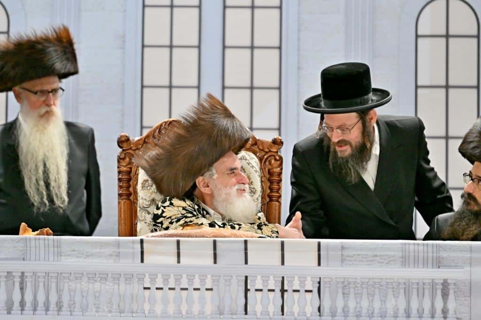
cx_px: 240
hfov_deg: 6.9
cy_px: 160
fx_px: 4007
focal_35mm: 300
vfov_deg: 4.6
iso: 400
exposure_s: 1/125
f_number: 2.8
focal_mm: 200
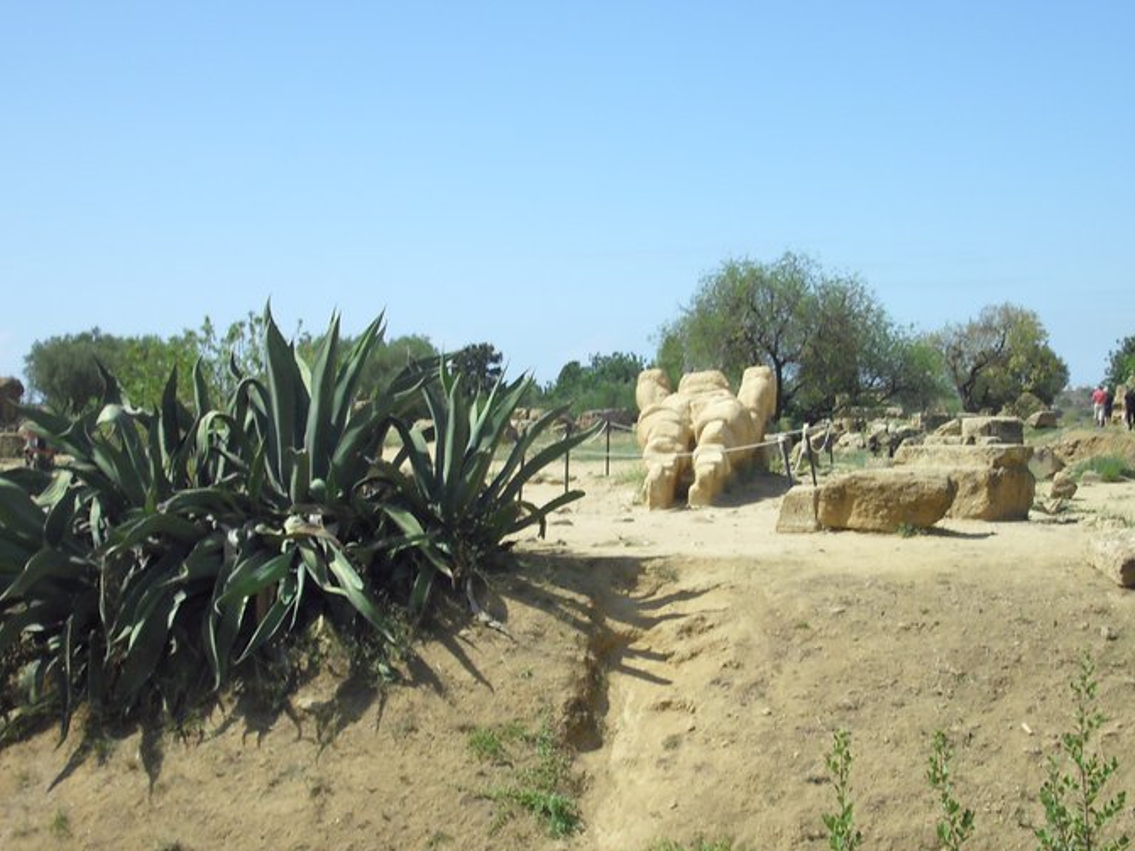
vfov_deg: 25.2
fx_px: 1901
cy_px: 458
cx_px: 650
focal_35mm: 58
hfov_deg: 33.2
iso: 100
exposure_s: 1/250
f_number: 8
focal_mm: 6.2
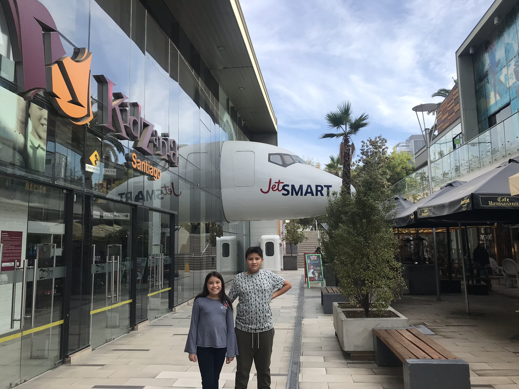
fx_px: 420
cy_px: 194
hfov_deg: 63.4
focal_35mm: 28
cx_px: 260
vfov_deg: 49.7
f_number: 1.8
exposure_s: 1/1100
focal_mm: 3.99
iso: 20
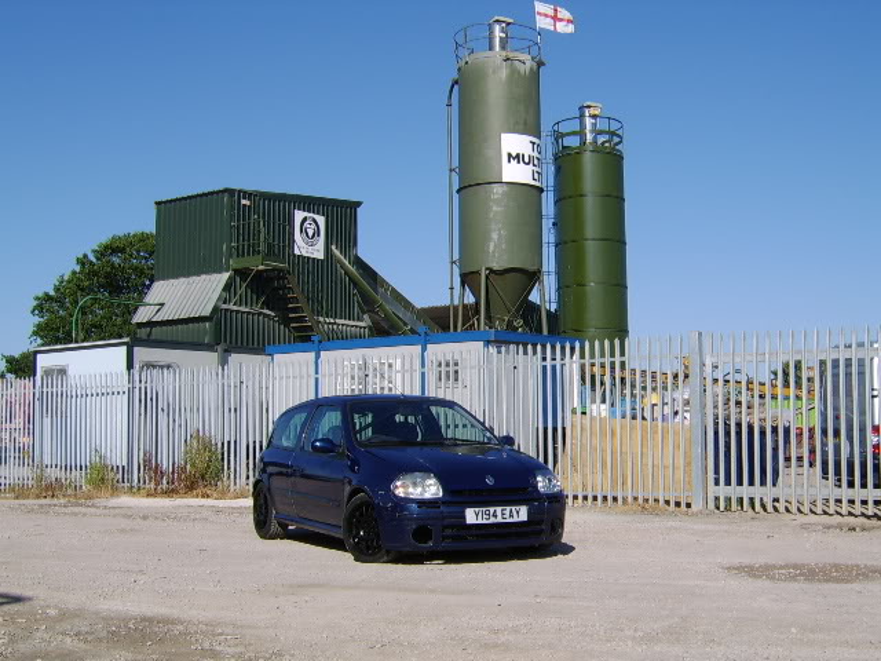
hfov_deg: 49.0
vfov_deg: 37.7
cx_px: 440
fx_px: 967
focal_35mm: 38
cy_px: 330
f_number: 6.7
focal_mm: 9.86
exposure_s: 1/353
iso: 71
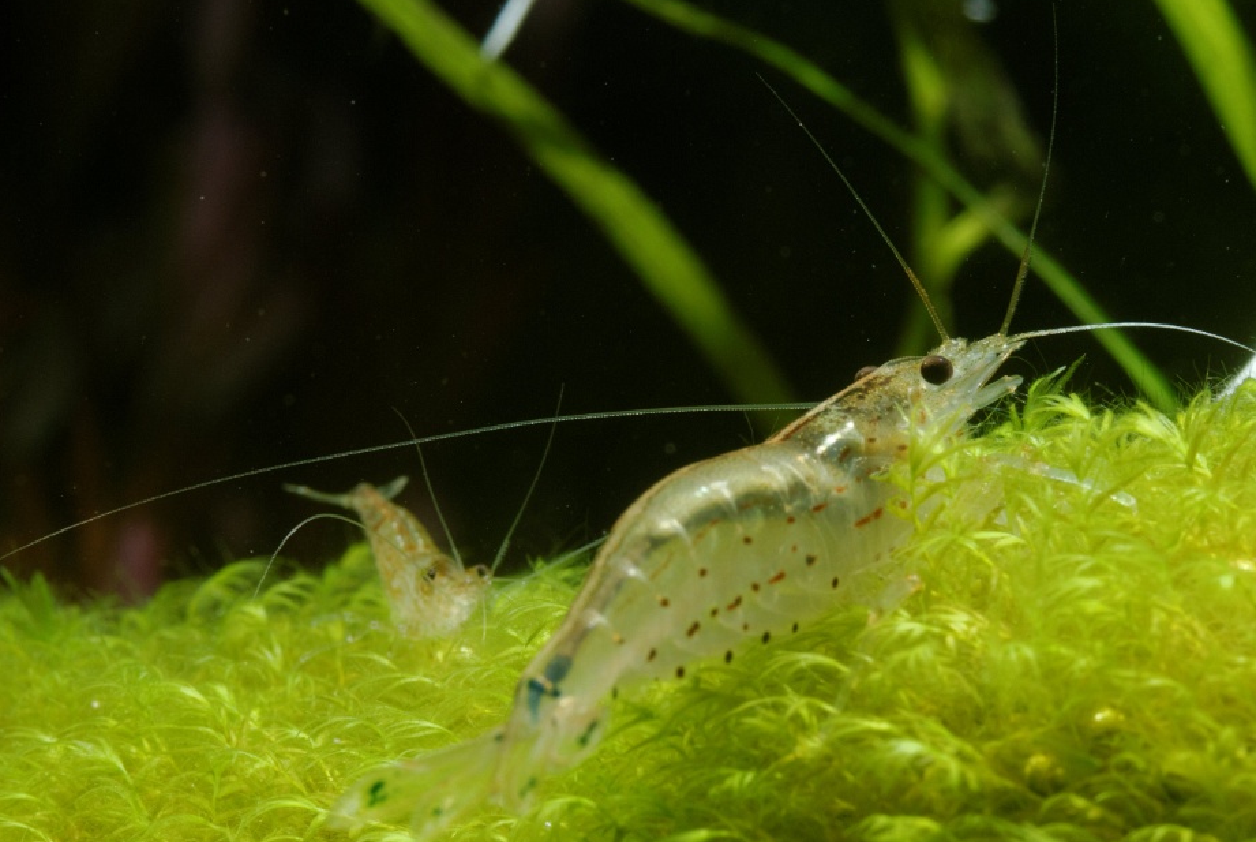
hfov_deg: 9.5
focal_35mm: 215
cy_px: 326
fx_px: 7512
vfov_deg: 6.4
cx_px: 851
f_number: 22
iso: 100
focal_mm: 100
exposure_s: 1/125
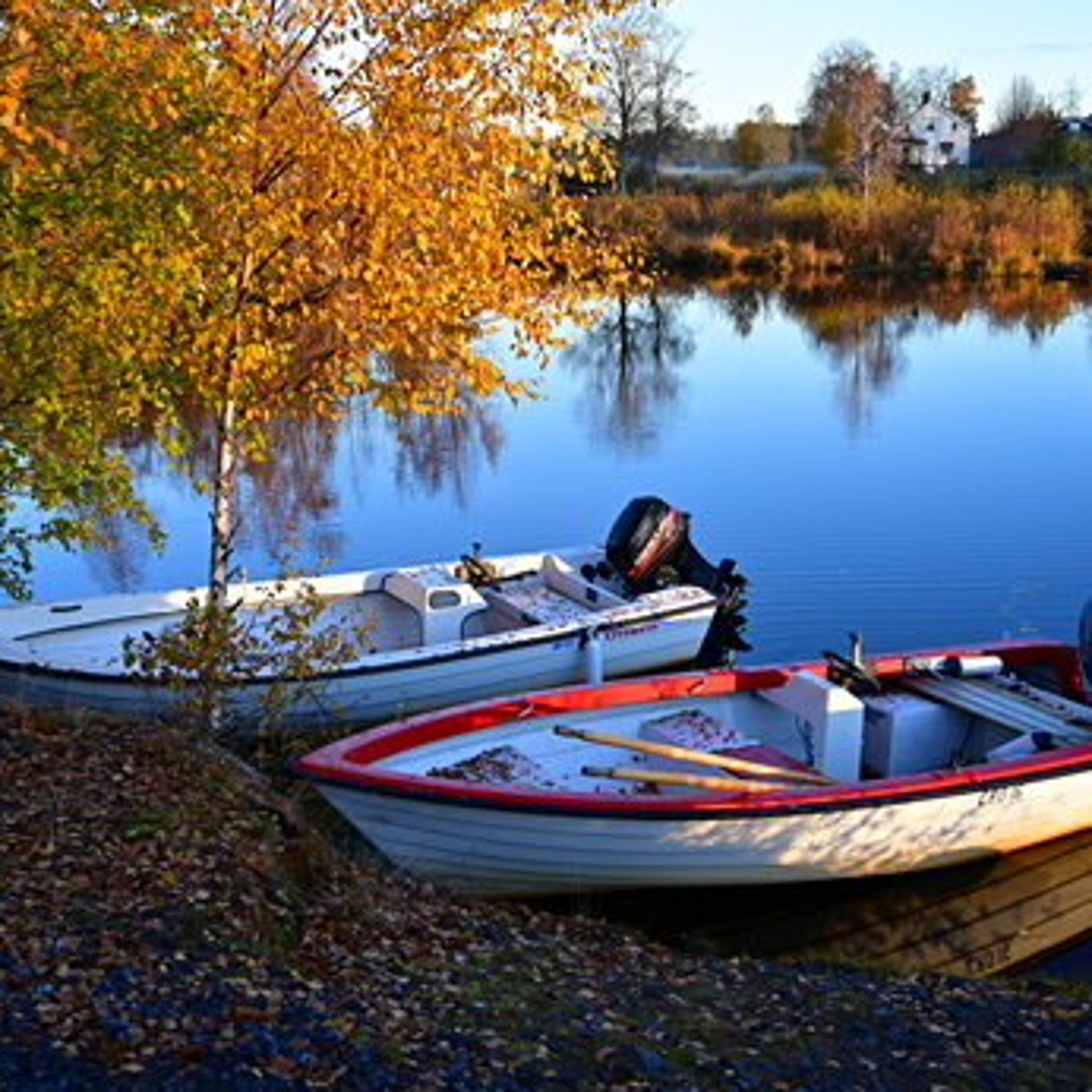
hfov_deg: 41.9
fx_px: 1428
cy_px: 549
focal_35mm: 40
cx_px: 532
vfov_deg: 41.9
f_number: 4
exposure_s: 1/125
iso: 100
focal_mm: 31
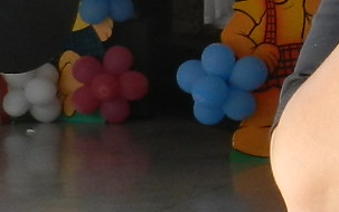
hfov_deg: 8.6
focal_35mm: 229
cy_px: 36
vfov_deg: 5.7
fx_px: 2118
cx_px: 733
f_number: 3.7
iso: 160
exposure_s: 1/60
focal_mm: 5.6
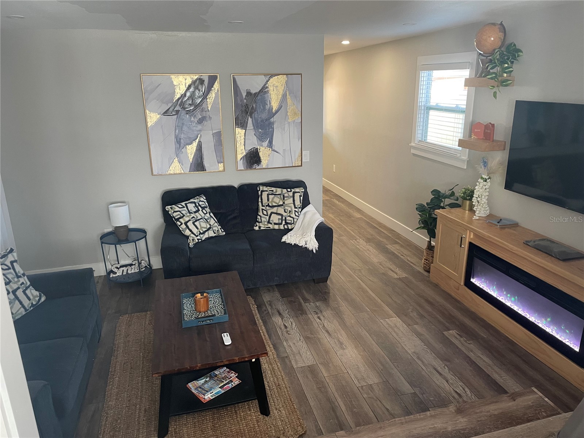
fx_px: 439
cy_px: 219
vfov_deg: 53.1
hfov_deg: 67.3
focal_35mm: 26
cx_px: 292
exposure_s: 1/60
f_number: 1.6
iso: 200
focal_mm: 4.2
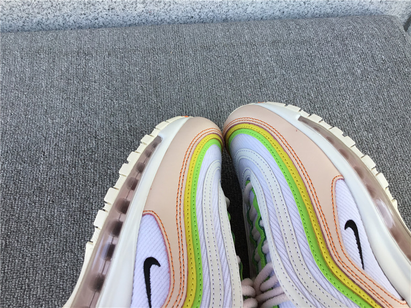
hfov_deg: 58.4
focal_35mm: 31
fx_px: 368
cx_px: 206
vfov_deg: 45.4
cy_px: 154
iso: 25
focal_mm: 3.3
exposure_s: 1/169
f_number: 2.4
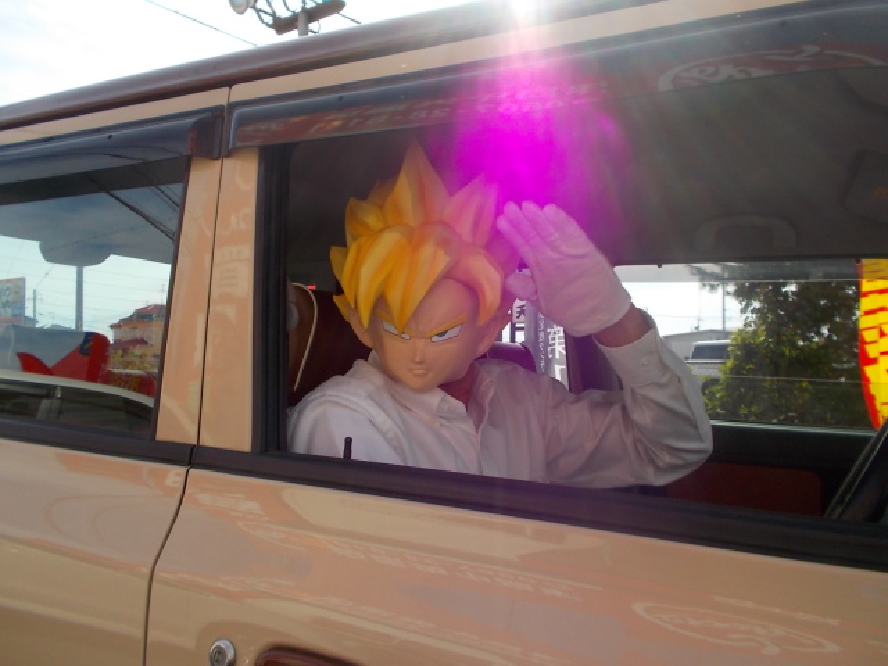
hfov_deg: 61.7
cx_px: 444
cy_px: 333
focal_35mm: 29
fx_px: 744
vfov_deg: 48.2
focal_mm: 4.1
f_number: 3.3
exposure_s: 1/640
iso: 80
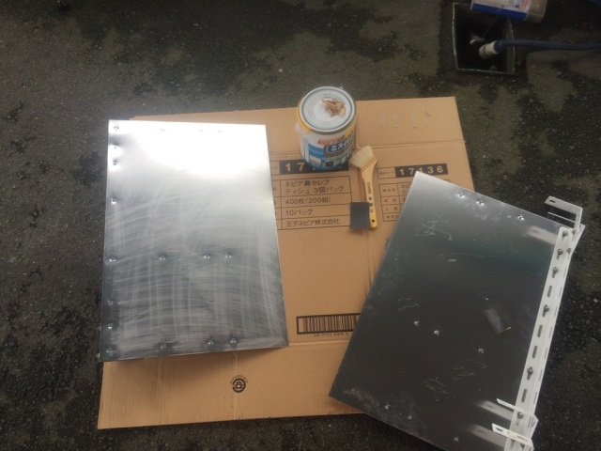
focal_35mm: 30
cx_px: 300
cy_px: 226
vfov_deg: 46.8
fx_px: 521
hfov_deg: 60.0
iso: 32
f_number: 2.2
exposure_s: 1/123
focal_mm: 4.12
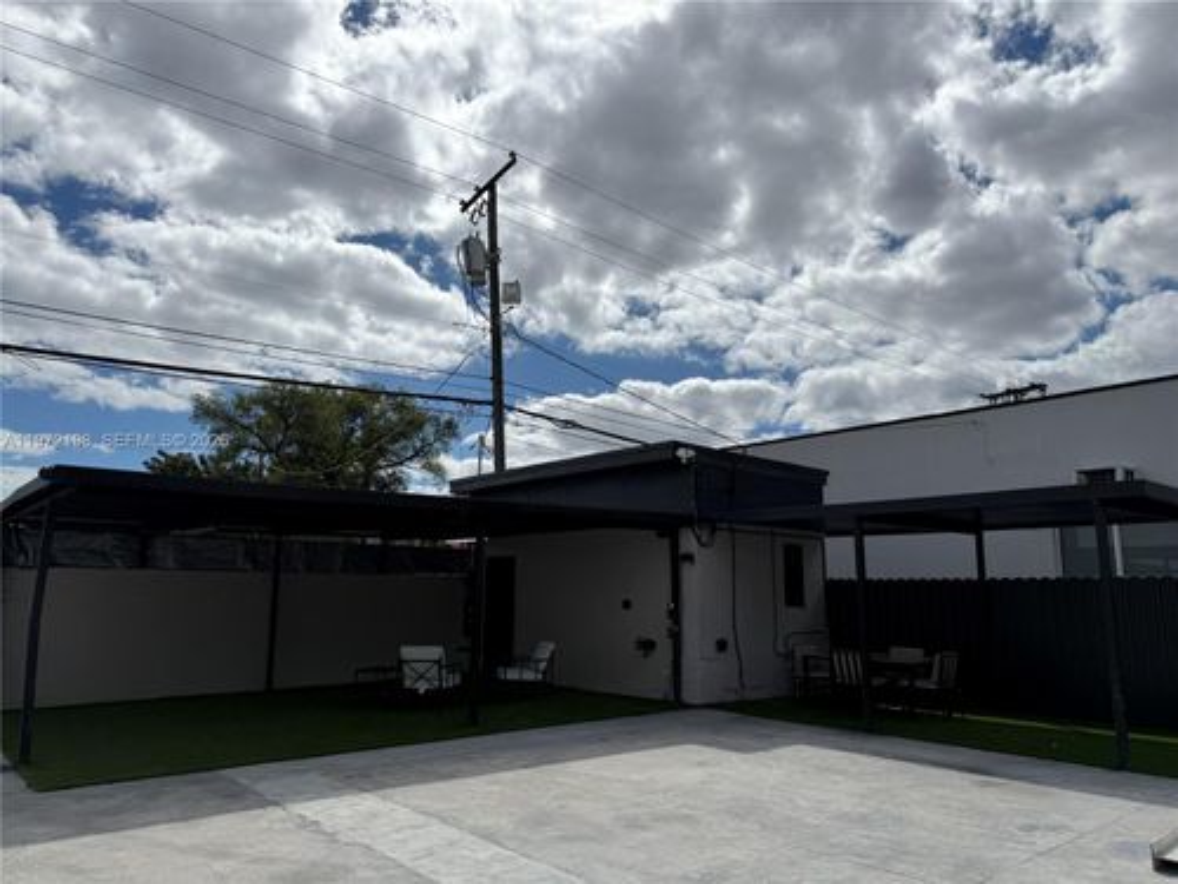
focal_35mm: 24
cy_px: 442
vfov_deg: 56.8
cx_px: 589
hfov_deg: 71.6
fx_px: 817
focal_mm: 6.76
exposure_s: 1/14286
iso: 64
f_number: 1.78
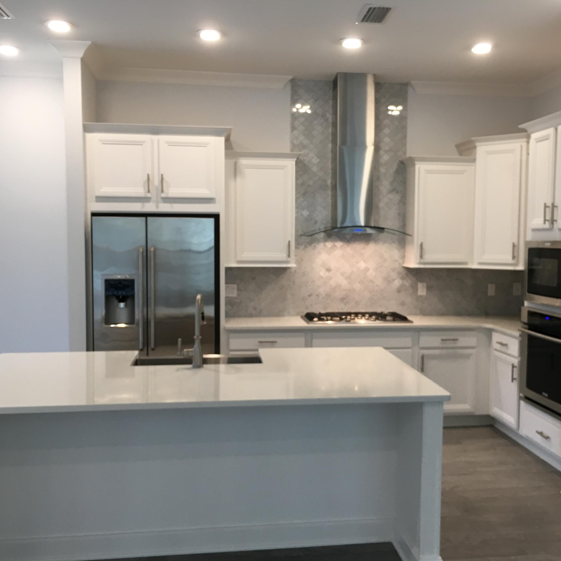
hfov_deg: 47.2
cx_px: 308
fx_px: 642
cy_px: 283
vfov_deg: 47.2
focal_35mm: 35
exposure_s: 1/30
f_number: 2.2
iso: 32
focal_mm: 4.15
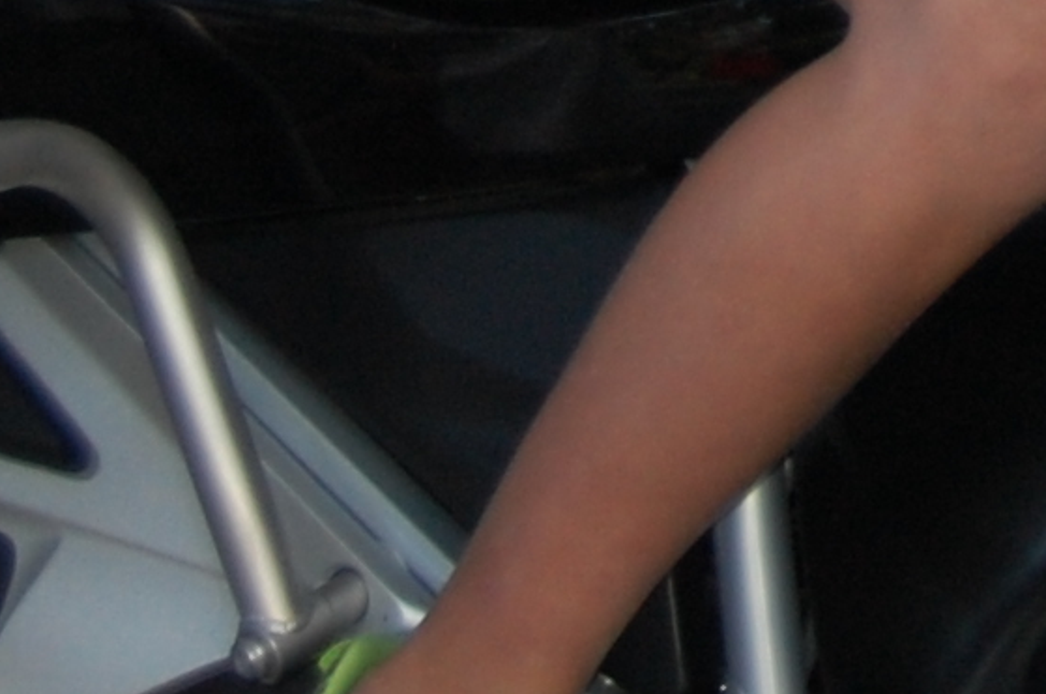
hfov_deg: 9.4
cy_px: -1109
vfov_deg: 6.2
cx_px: 1851
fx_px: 6093
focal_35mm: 210
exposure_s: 1/400
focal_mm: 26
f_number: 4
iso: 400
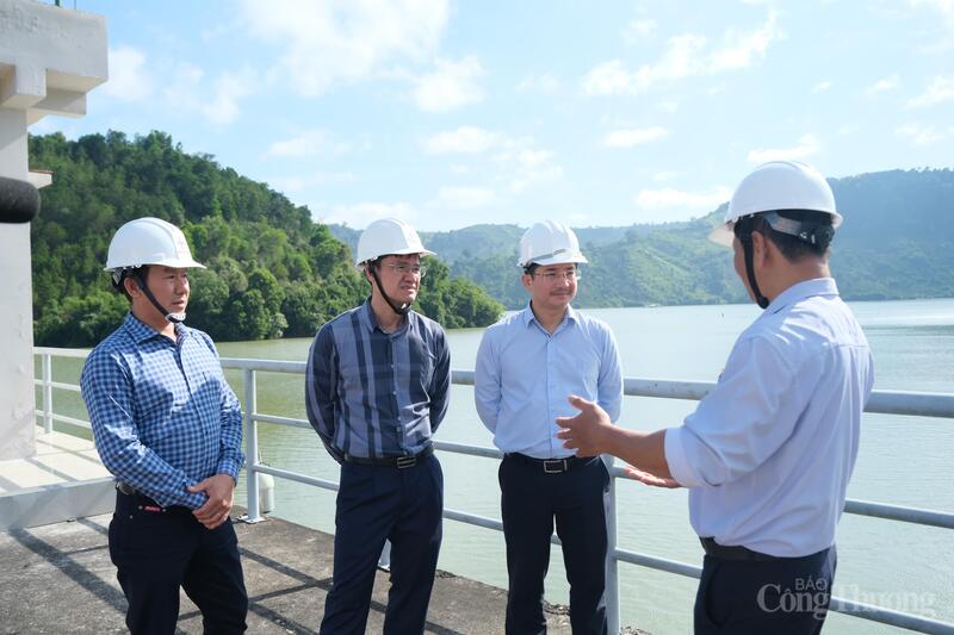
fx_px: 795
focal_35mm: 30
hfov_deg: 61.9
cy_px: 318
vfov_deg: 43.6
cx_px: 477
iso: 320
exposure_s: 1/1000
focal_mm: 20.2
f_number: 4
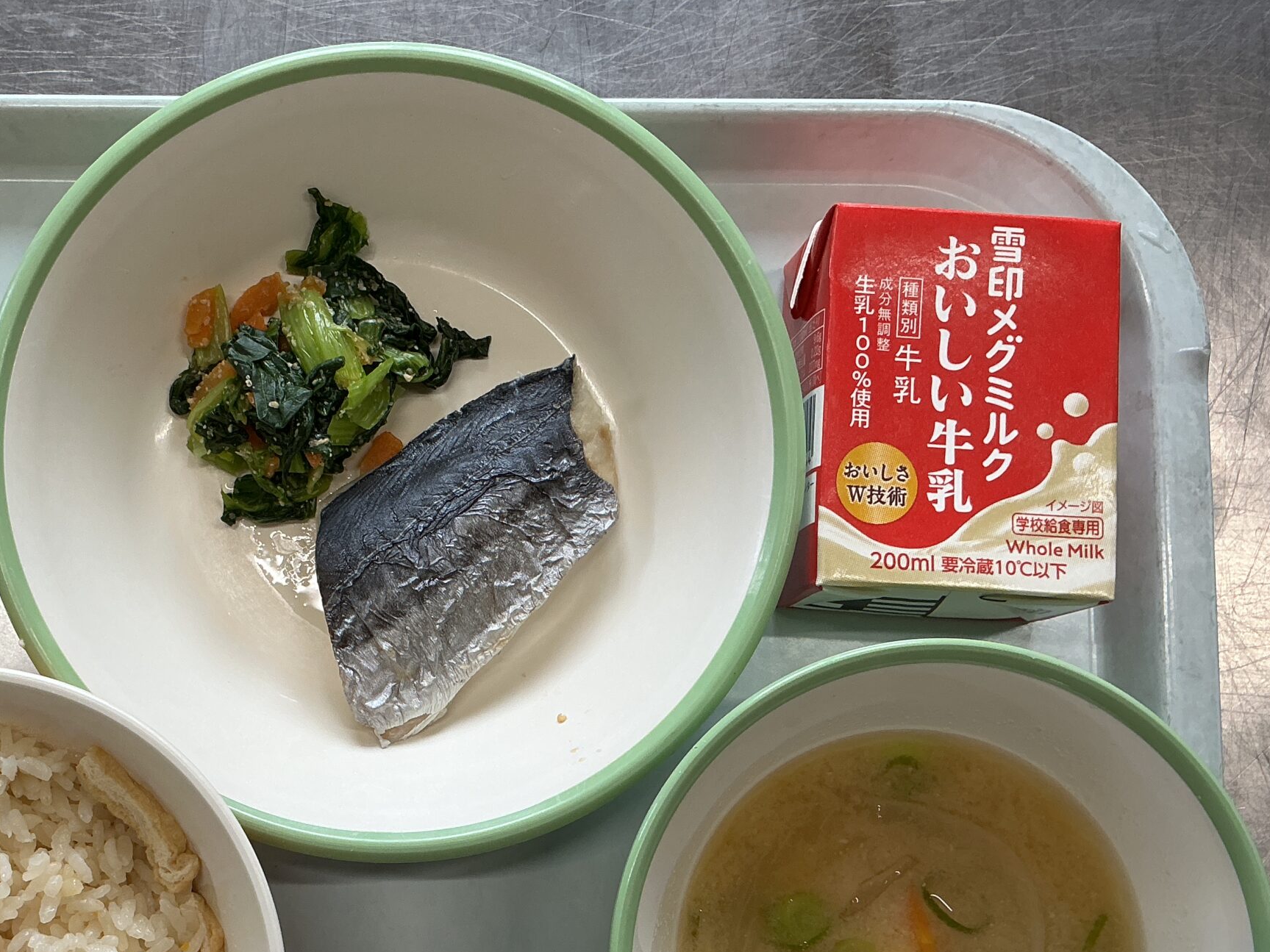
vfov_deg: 33.1
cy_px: 681
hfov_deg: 43.2
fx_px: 1577
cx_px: 410
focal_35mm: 43
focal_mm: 3
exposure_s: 1/120
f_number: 1.8
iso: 40
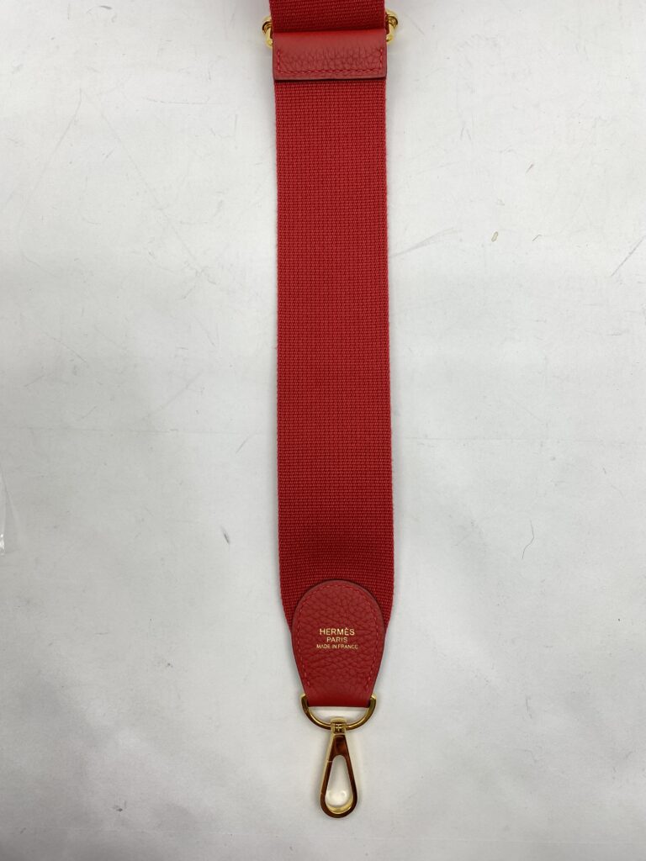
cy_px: 430
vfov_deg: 67.3
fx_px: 647
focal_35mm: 26
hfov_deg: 53.1
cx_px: 323
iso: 40
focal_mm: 4.25
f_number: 1.8
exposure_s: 1/100
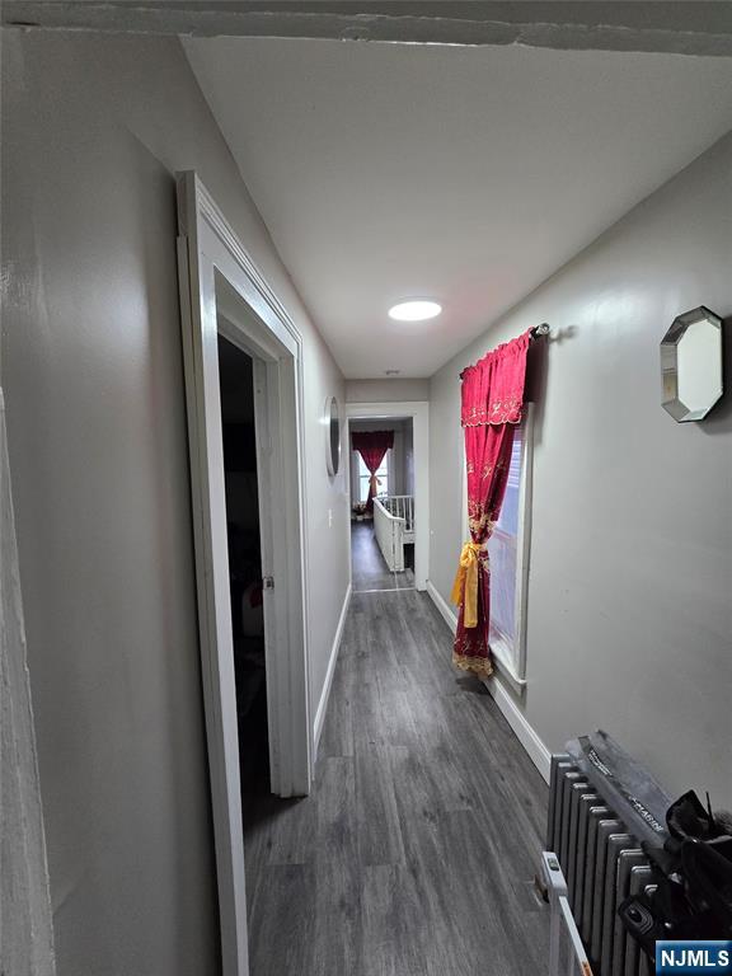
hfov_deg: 89.9
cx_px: 366
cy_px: 488
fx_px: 367
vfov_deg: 106.2
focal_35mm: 13
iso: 250
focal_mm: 2.2
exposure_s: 1/60
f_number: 2.2
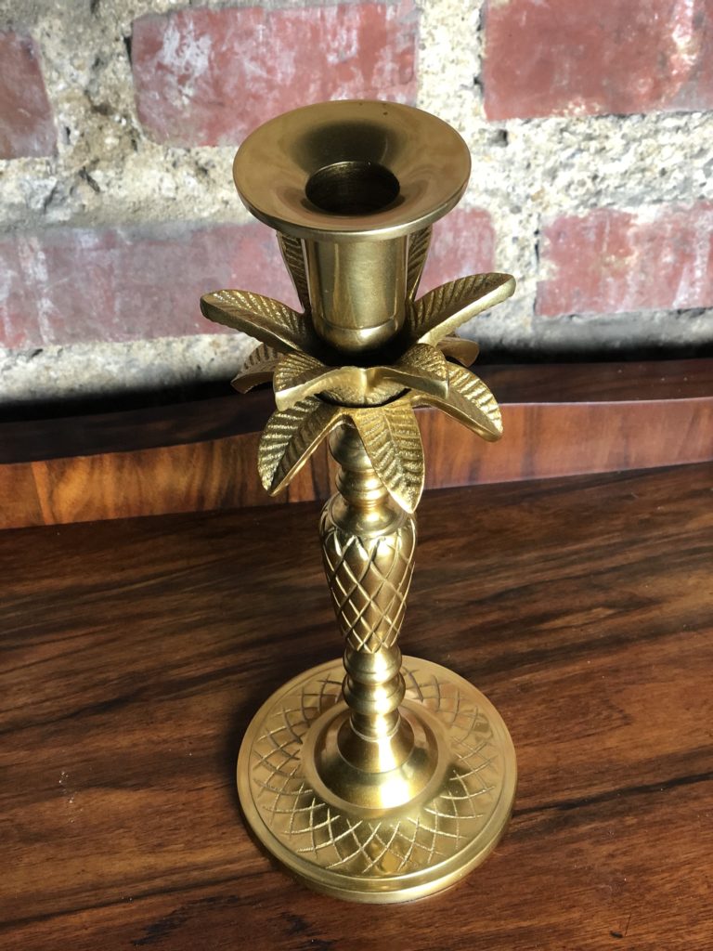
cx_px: 356
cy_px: 476
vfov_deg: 36.8
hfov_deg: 28.0
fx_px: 1428
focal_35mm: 52
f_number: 2.4
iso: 125
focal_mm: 6
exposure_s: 1/33
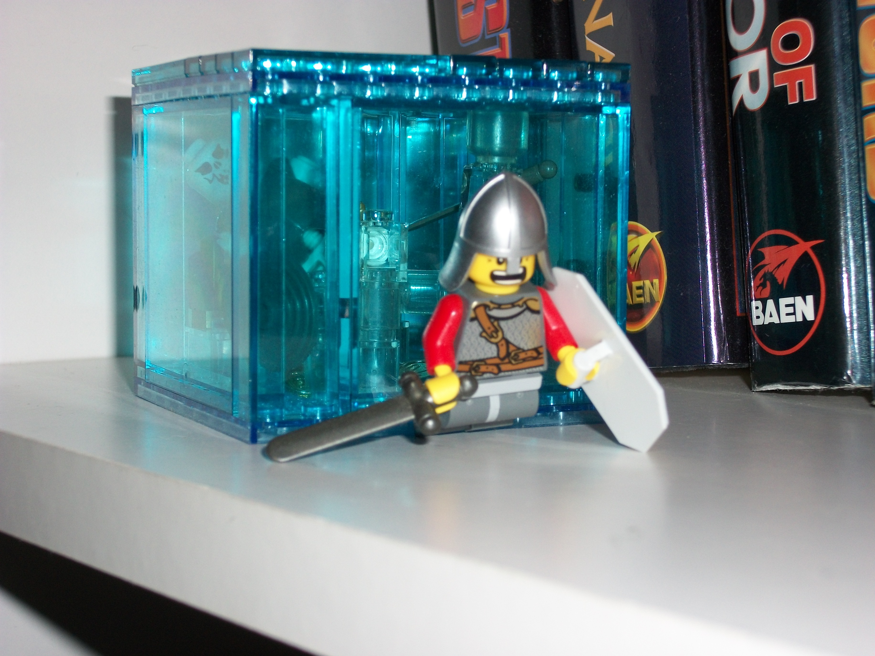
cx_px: 438
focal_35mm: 77
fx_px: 1946
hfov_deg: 25.3
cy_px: 328
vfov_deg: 19.1
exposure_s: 1/125
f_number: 4.6
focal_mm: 13.7
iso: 80
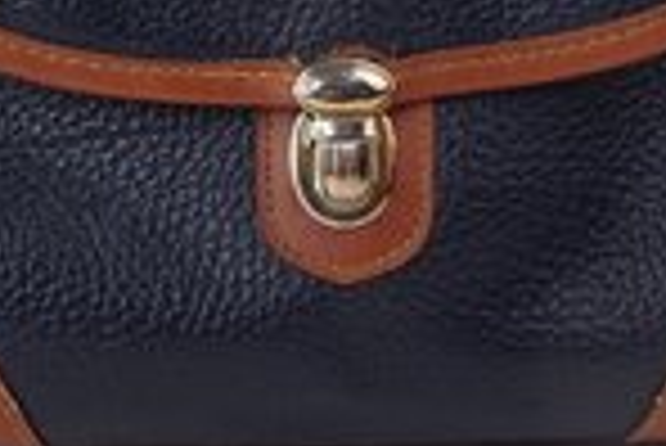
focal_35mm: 89
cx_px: 317
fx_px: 1648
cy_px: -43
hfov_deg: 22.8
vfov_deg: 15.0
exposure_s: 1/160
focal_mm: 6.64
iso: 250
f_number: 4.7
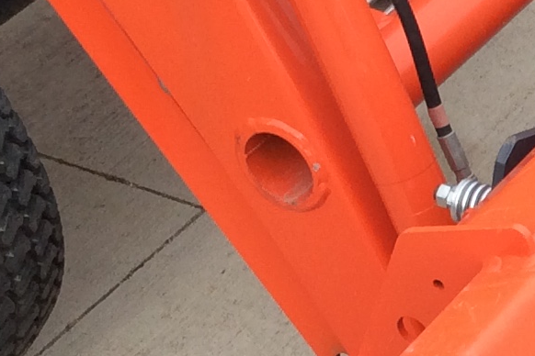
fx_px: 2199
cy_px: 269
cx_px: 768
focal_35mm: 148
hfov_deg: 13.2
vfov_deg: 9.3
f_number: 2.4
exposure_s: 1/430
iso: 32
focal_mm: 3.3
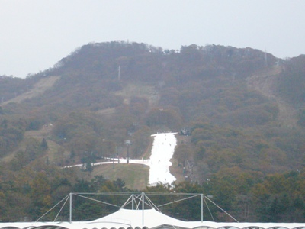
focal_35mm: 142
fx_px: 1251
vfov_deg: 10.4
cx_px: 152
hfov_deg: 13.9
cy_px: 114
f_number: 5.6
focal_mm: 16.8
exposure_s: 1/400
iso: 400
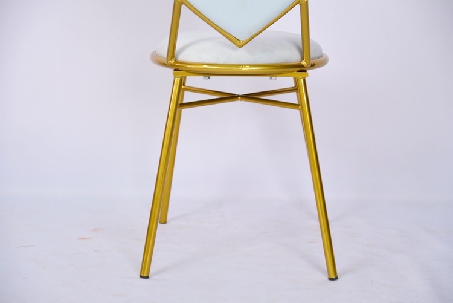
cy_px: 152
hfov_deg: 25.3
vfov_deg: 17.1
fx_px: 1007
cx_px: 226
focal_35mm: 80
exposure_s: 1/6
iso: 125
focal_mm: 80
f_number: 4.5
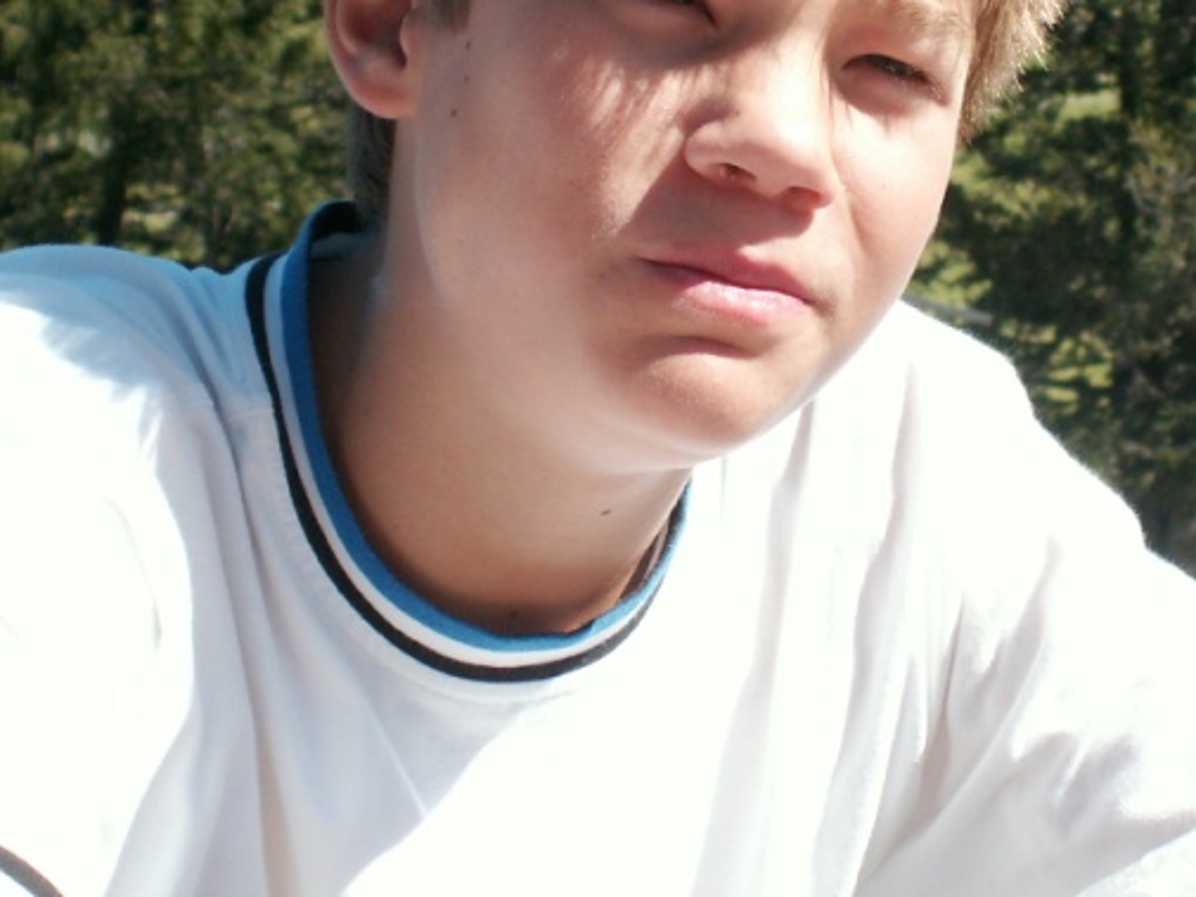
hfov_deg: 14.1
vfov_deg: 10.6
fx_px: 4838
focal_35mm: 140
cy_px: 118
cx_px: 744
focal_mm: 11.55
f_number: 3.5
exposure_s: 1/400
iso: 50
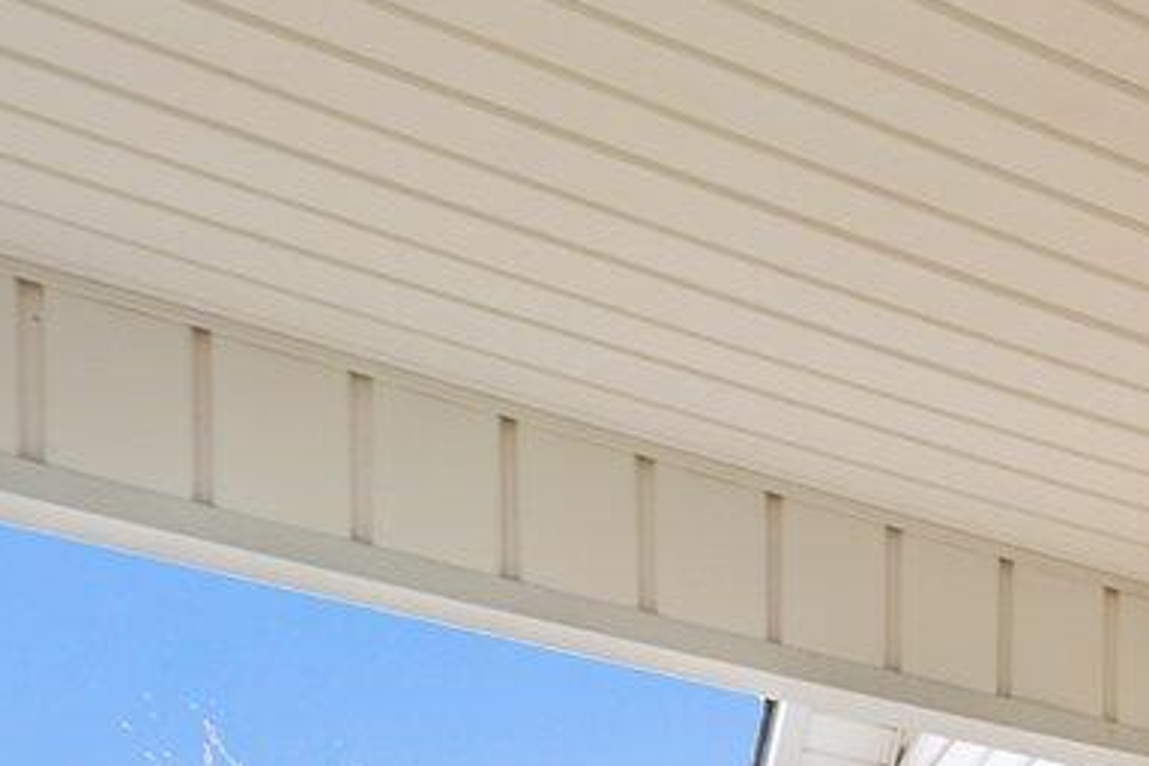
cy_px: 1581
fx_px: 2043
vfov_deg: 16.0
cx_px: 2669
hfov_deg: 15.9
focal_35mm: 64
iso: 640
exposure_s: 1/1250
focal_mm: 12
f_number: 7.1
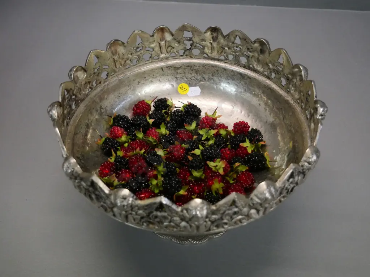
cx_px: 185
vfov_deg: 32.9
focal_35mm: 44
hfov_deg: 42.9
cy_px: 138
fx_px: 470
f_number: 4.5
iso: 3200
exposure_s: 1/200
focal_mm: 22
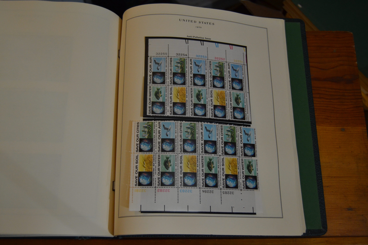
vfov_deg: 34.2
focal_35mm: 39
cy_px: 122
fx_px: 399
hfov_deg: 49.6
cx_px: 184
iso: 900
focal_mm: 26
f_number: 4
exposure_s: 1/60
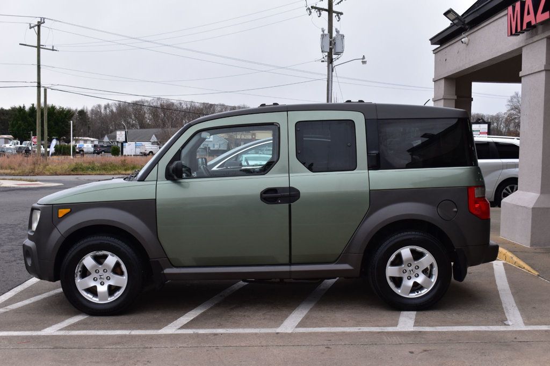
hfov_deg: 45.0
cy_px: 183
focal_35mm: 44
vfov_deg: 30.8
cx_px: 275
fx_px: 664
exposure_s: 1/80
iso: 400
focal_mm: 29
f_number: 8
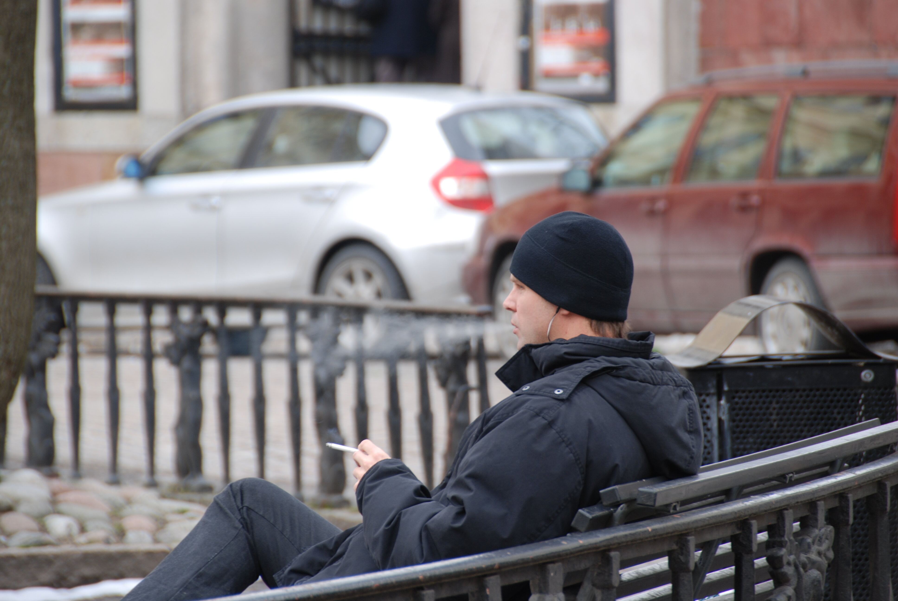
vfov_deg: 4.6
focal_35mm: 300
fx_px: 7492
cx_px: 449
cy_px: 300
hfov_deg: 6.9
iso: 100
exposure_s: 1/40
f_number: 5.6
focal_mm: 200
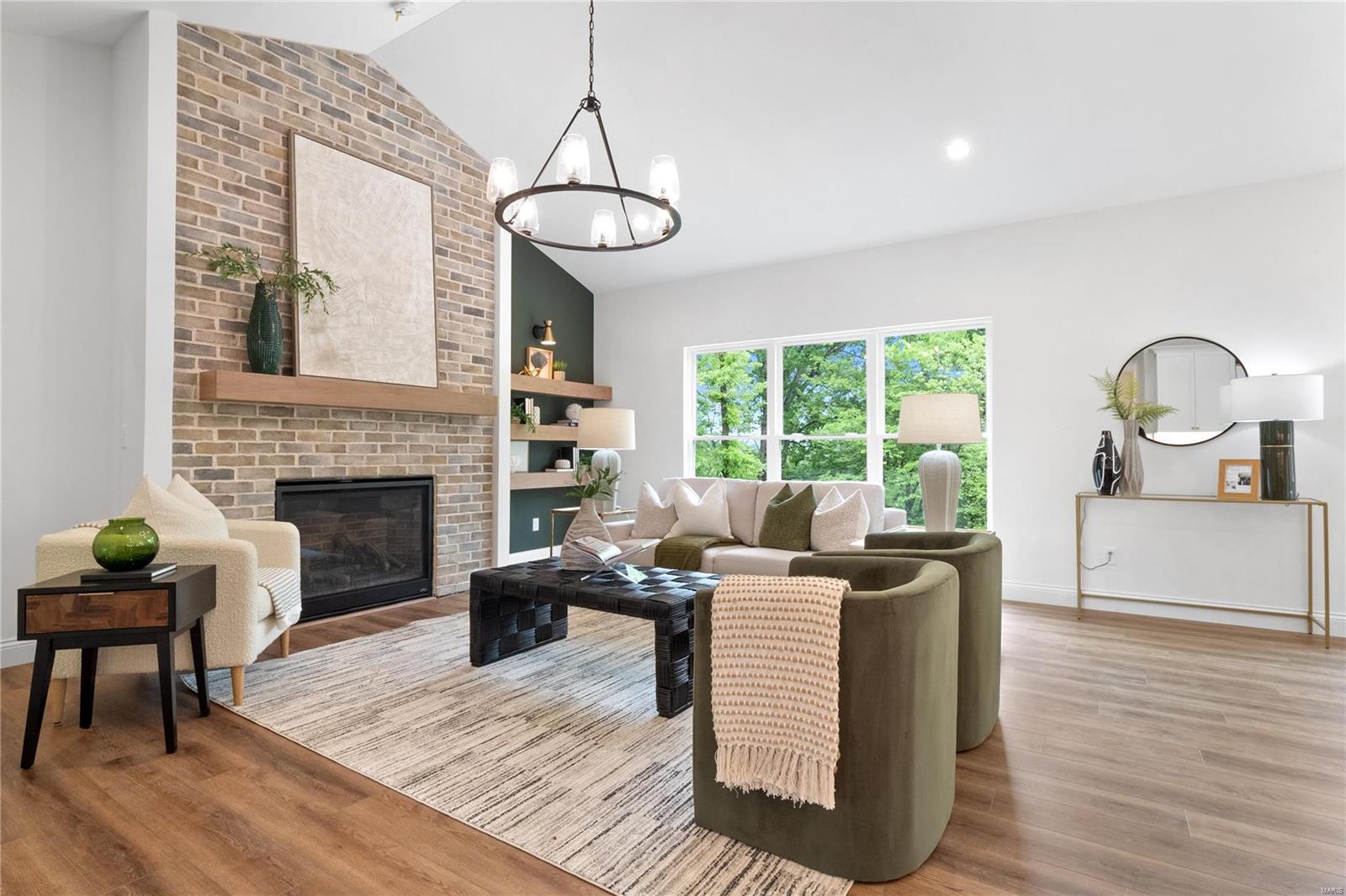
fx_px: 673
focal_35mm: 18
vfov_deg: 67.4
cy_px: 448
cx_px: 673
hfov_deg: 90.0
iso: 400
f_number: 8
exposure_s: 1/10
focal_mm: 9
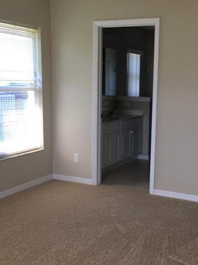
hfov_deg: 30.1
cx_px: 126
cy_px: 154
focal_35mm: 48
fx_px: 366
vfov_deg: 39.6
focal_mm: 4.15
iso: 32
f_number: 2.2
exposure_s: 1/60
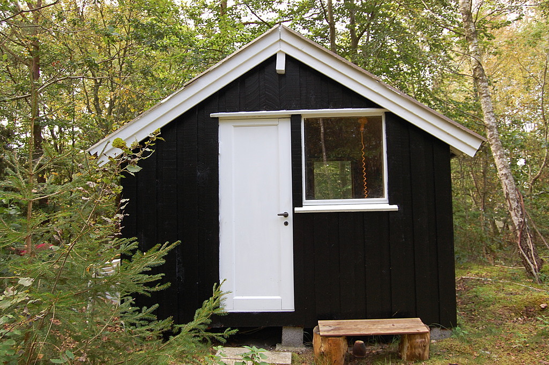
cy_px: 182
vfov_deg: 43.5
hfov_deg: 62.0
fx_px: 457
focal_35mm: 30
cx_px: 274
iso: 360
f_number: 5.6
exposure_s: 1/125
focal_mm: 20
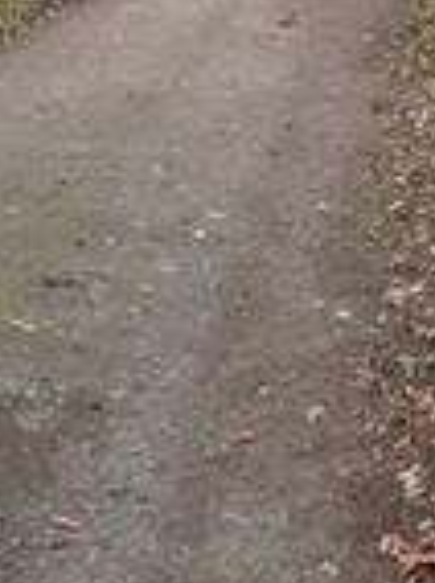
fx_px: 1781
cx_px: 197
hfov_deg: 13.9
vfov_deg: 16.8
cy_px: -292
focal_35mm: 106
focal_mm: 4.5
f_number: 3.6
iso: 200
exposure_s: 1/250
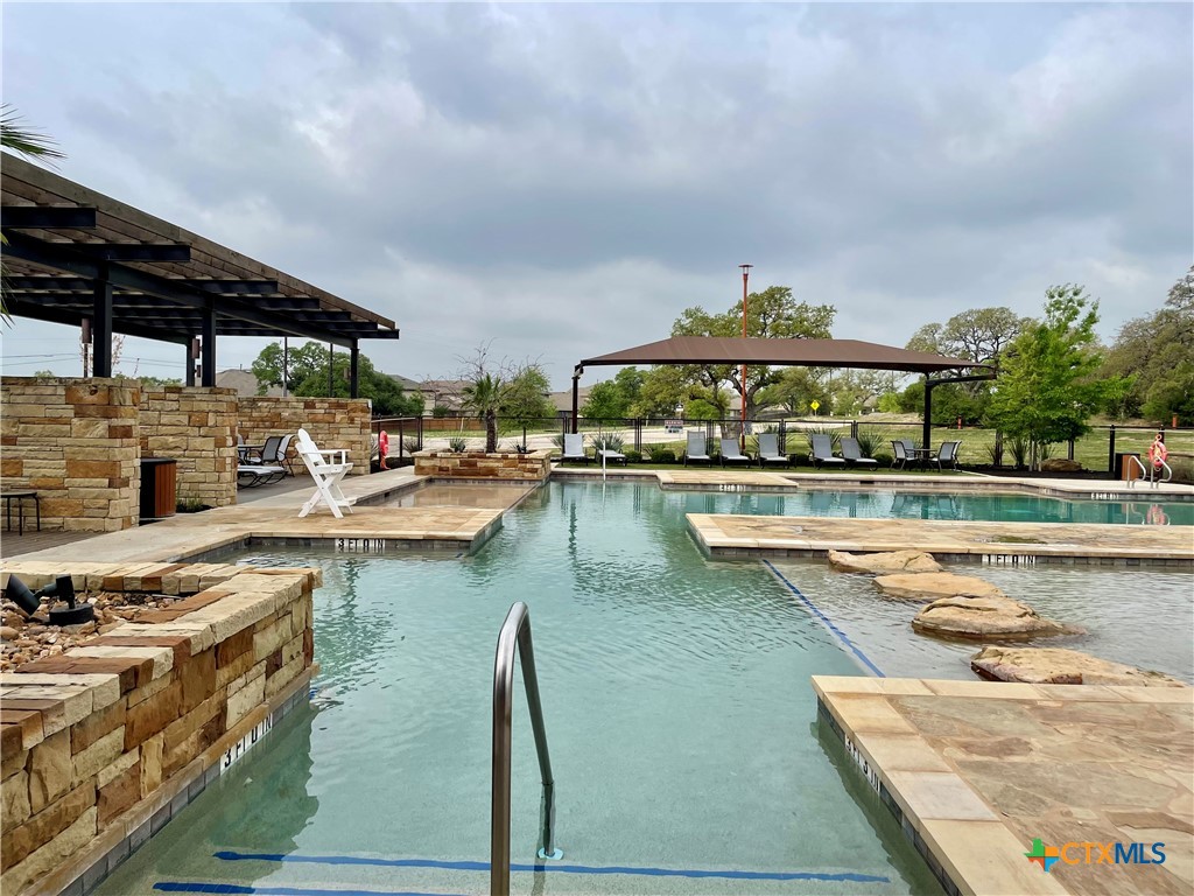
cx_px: 597
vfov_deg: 53.1
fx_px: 897
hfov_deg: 67.3
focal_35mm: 26
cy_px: 448
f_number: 1.6
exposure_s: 1/4831
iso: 32
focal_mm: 4.2
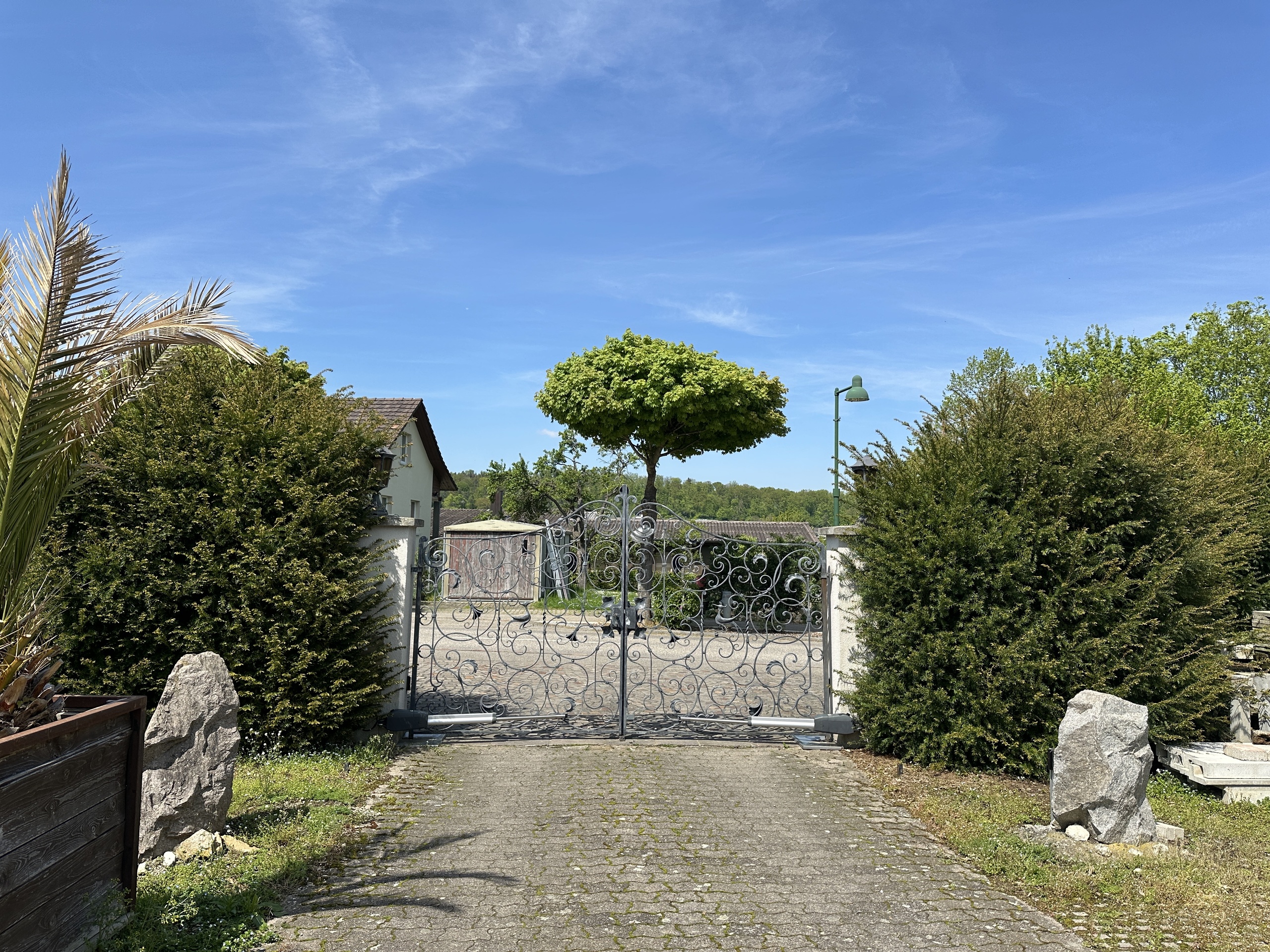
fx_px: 881
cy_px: 476
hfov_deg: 71.6
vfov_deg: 56.8
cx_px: 635
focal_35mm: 24
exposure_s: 1/3717
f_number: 1.78
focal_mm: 6.86
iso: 80
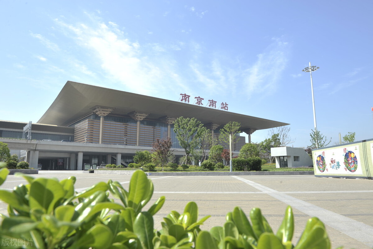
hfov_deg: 73.8
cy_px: 124
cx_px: 186
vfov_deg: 53.1
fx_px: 249
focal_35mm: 24
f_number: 13
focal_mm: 24
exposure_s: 1/100
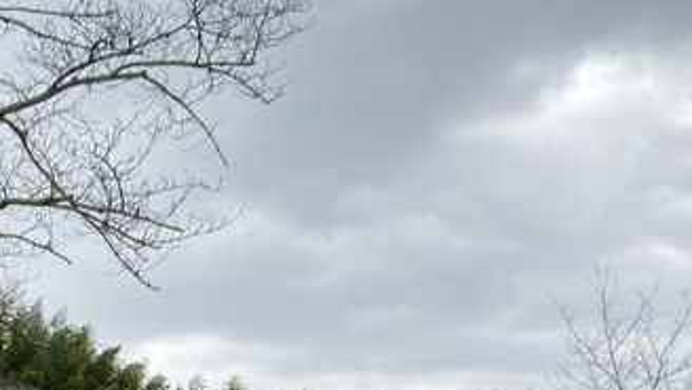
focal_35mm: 69
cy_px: 599
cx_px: -17
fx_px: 1267
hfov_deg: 28.5
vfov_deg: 15.9
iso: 32
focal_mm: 4.25
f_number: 1.8
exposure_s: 1/920
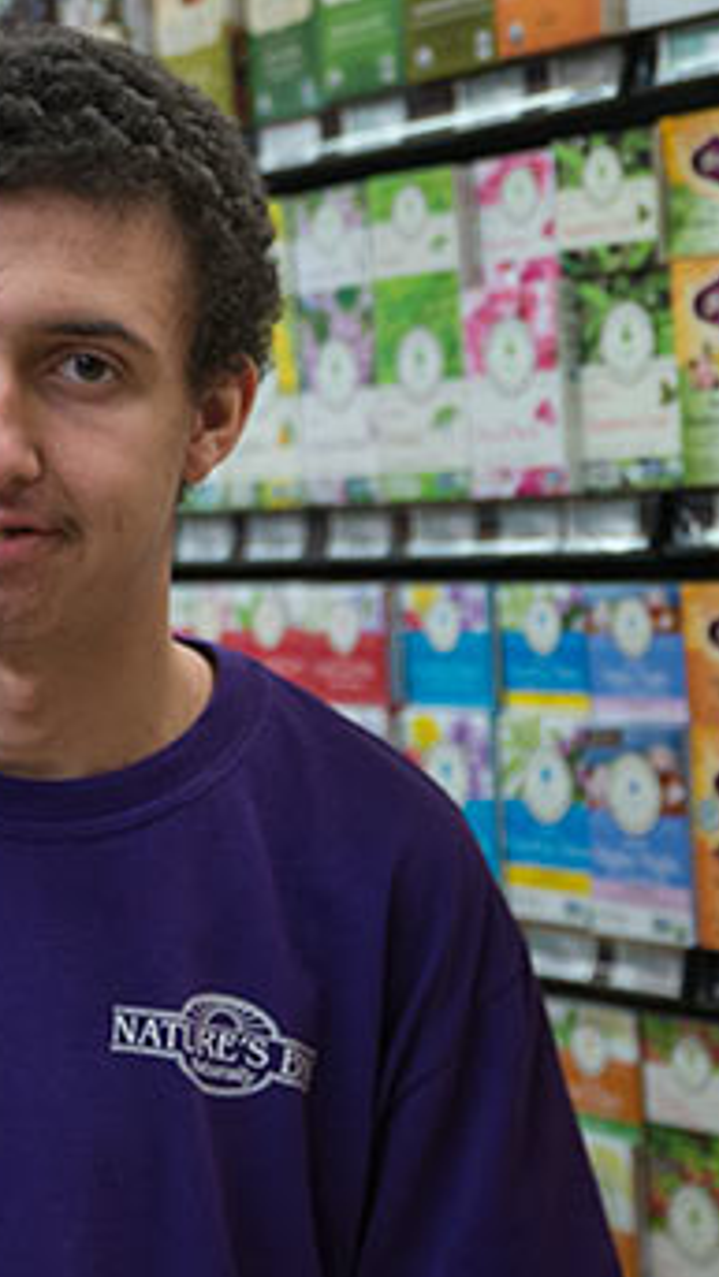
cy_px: 627
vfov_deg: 25.0
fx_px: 2880
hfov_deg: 14.2
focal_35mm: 85
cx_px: 190
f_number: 3.3
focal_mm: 48
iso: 1250
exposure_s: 1/250
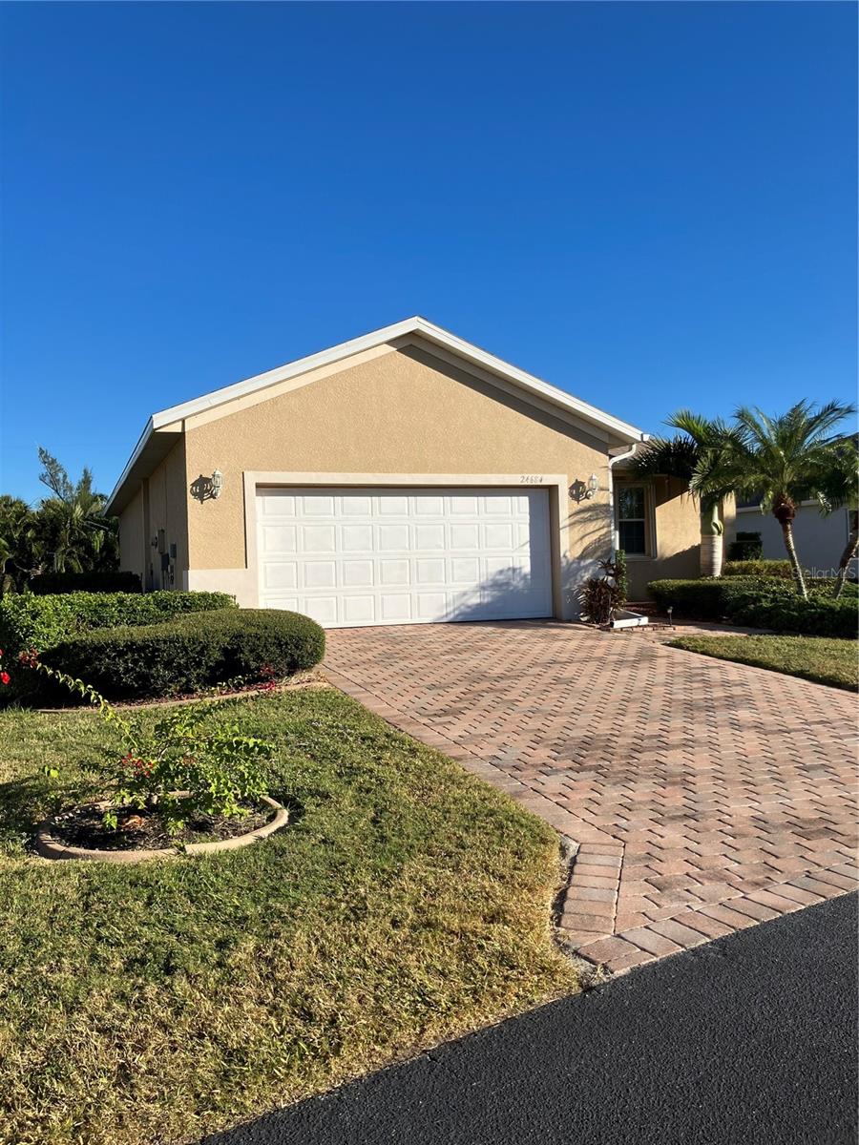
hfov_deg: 49.7
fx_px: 926
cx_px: 430
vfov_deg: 63.4
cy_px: 572
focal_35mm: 28
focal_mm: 3.99
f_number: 1.8
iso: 32
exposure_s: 1/2114
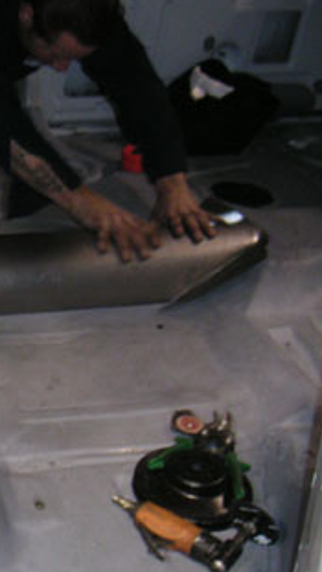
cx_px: -53
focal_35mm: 60
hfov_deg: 19.1
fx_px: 910
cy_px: 289
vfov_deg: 34.9
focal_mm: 6
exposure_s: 1/45
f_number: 2.8
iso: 160
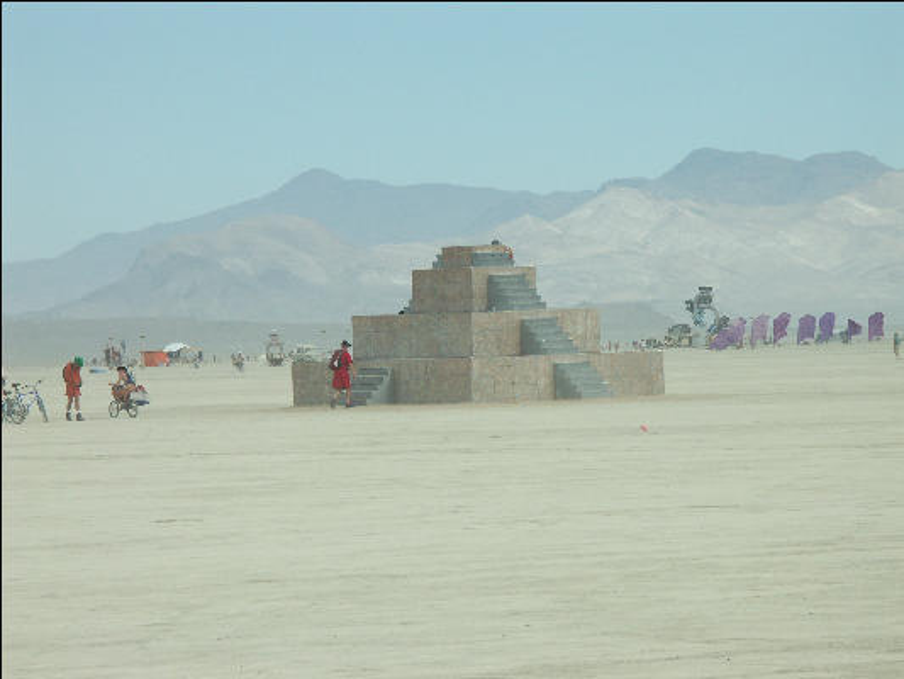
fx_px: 5198
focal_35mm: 199
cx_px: 452
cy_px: 340
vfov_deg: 7.5
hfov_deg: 9.9
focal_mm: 50.27
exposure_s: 1/640
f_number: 7.1
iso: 100
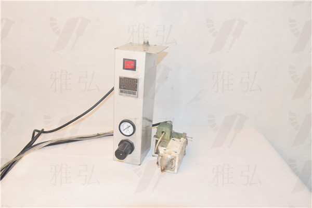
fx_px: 286
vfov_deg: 40.0
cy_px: 104
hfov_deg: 57.2
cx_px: 156
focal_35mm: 33
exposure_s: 1/13
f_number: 11
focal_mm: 22
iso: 800
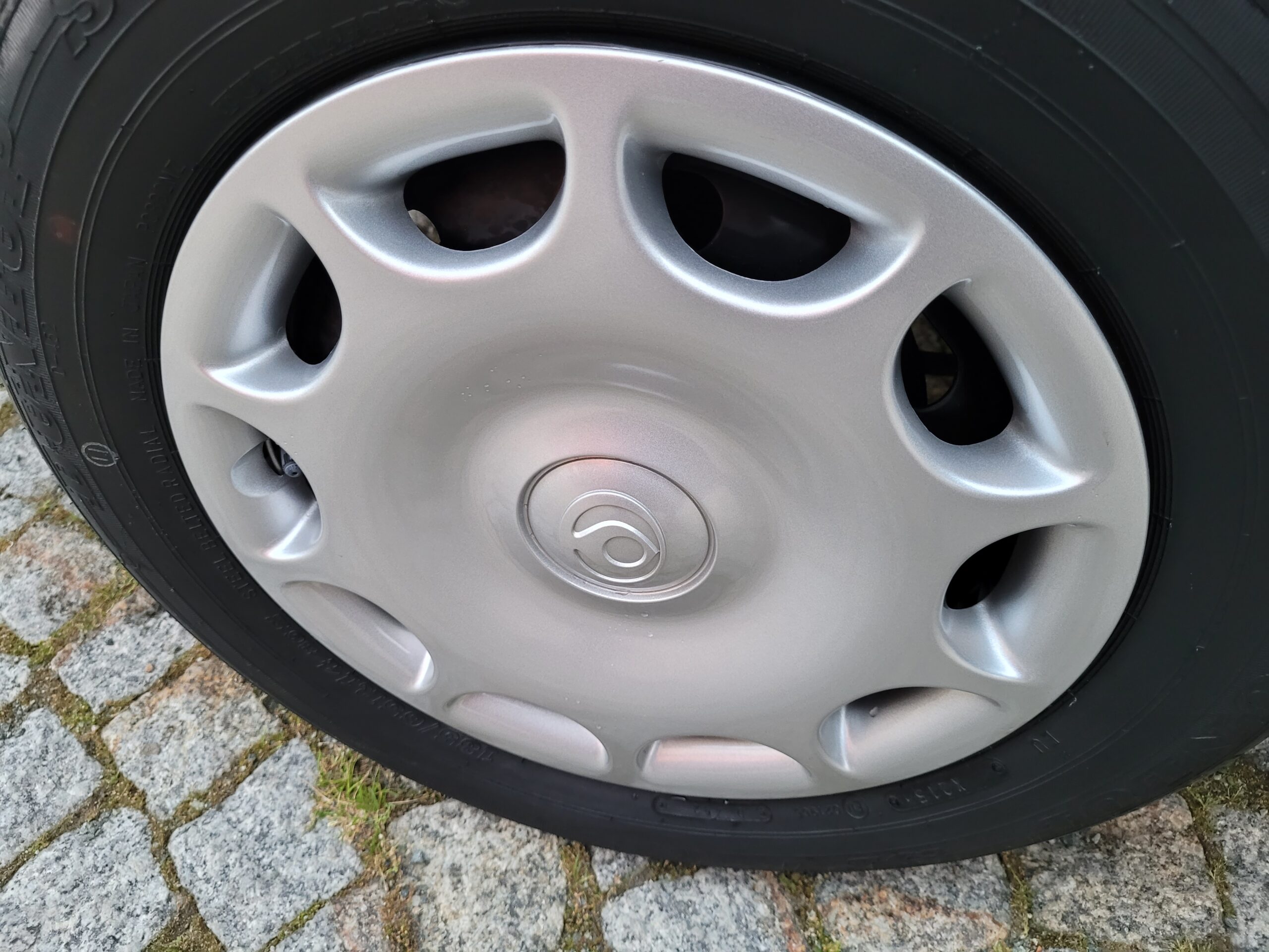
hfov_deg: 67.3
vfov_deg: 53.1
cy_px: 476
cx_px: 634
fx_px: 953
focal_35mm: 26
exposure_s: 1/50
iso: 800
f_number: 1.8
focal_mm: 5.4
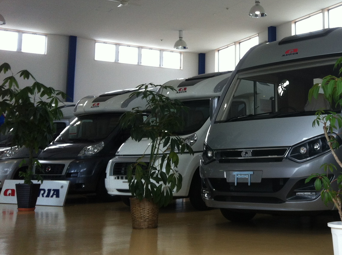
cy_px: 89
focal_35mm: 57
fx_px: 562
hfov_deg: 32.8
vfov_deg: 25.5
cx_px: 276
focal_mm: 3.85
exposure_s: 1/120
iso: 80
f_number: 2.8
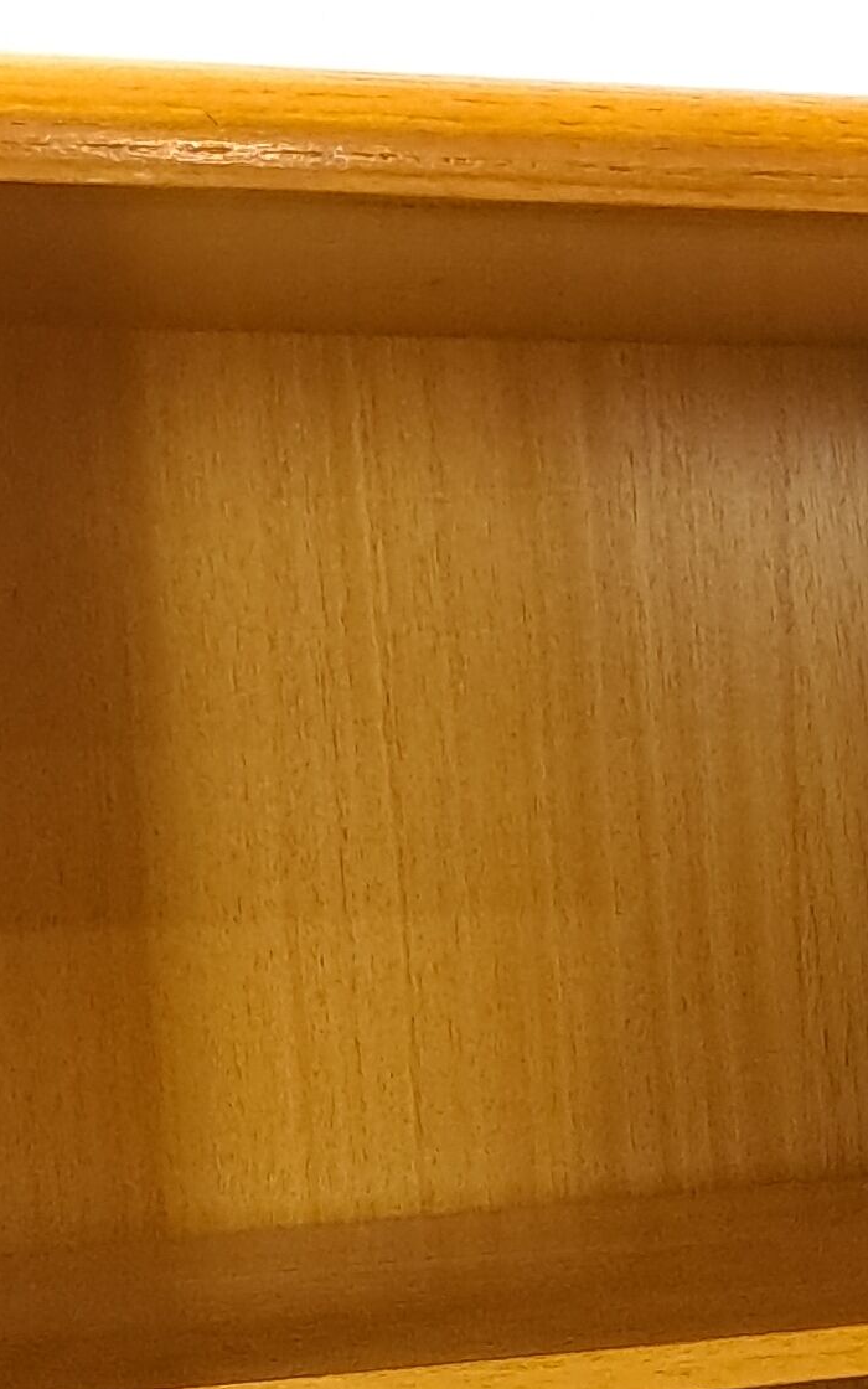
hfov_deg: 12.3
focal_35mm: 105
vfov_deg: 18.8
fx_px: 3974
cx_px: 875
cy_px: 1628
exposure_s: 1/50
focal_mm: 5.23
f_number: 1.8
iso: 500
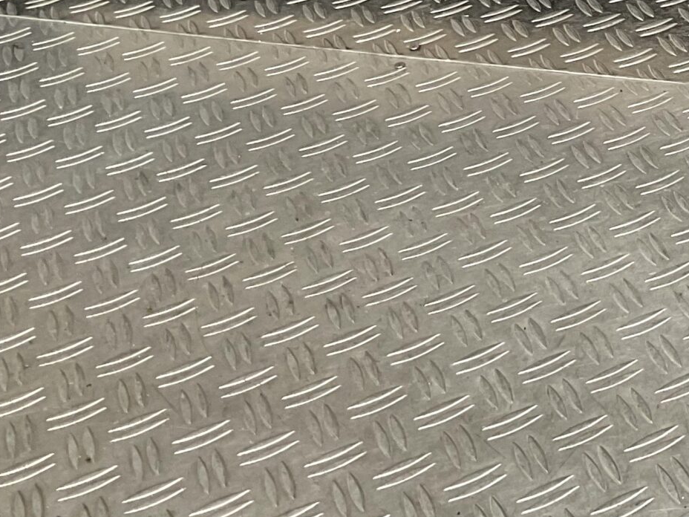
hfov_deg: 22.1
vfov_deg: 18.2
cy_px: 88
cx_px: 884
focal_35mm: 80
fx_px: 1592
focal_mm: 3
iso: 50
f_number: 1.8
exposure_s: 1/50
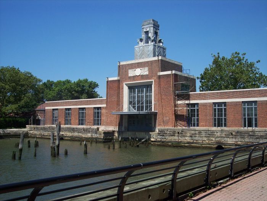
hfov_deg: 47.9
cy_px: 100
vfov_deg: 36.8
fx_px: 301
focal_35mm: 39
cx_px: 134
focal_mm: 8
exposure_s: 1/1000
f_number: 4
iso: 100
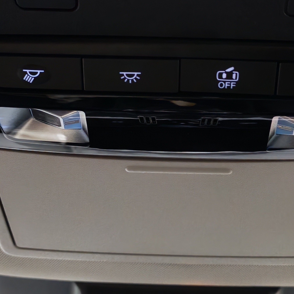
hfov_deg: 23.6
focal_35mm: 73
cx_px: 178
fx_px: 701
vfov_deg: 23.5
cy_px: 83
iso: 2000
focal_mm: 6.12
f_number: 1.9
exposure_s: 1/33
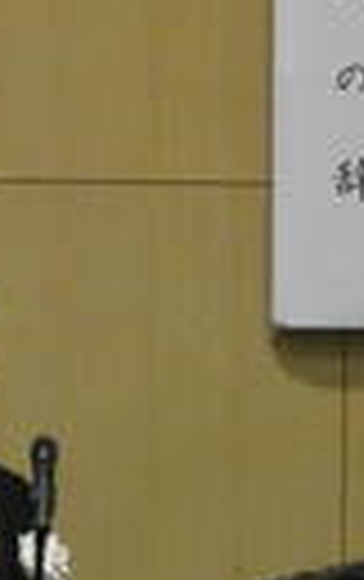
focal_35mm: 924
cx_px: 472
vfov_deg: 2.3
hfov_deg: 1.4
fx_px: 14617
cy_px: 198
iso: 1600
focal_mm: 50.6
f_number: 5.5
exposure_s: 1/80
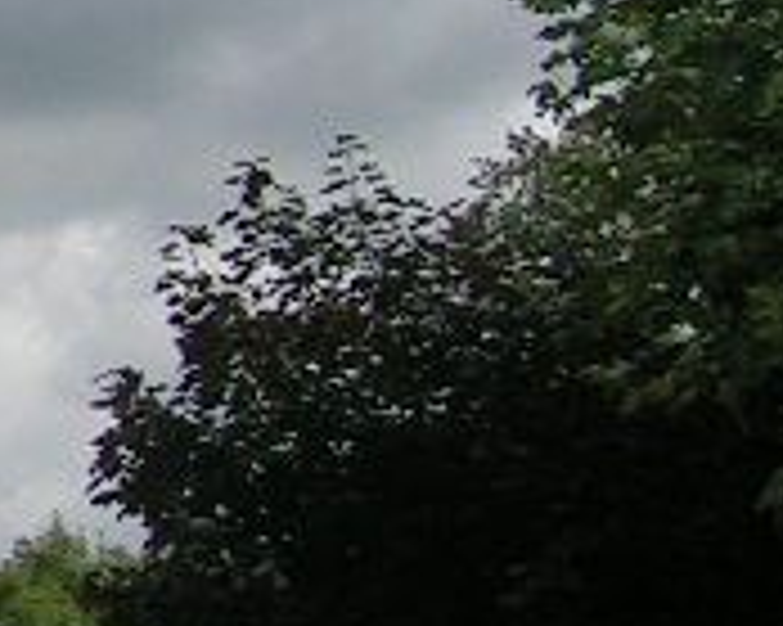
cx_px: -1490
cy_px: -180
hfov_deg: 8.3
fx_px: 4655
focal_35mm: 201
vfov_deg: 7.6
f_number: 4.8
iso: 50
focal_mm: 5.4
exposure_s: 1/667
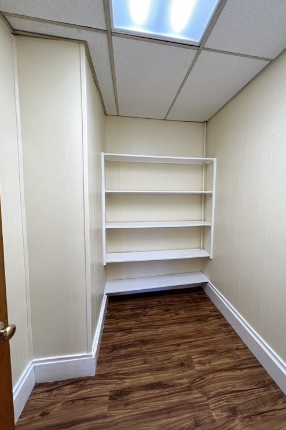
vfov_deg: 104.3
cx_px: 163
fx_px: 167
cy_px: 210
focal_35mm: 14
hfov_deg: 80.7
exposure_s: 1/120
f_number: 1.8
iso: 125
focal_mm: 1.57
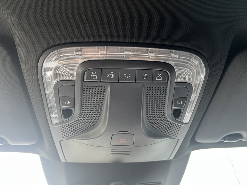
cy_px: 92
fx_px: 186
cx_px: 124
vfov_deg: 53.1
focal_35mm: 26
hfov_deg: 67.3
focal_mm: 5.1
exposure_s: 1/60
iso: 160
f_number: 1.6
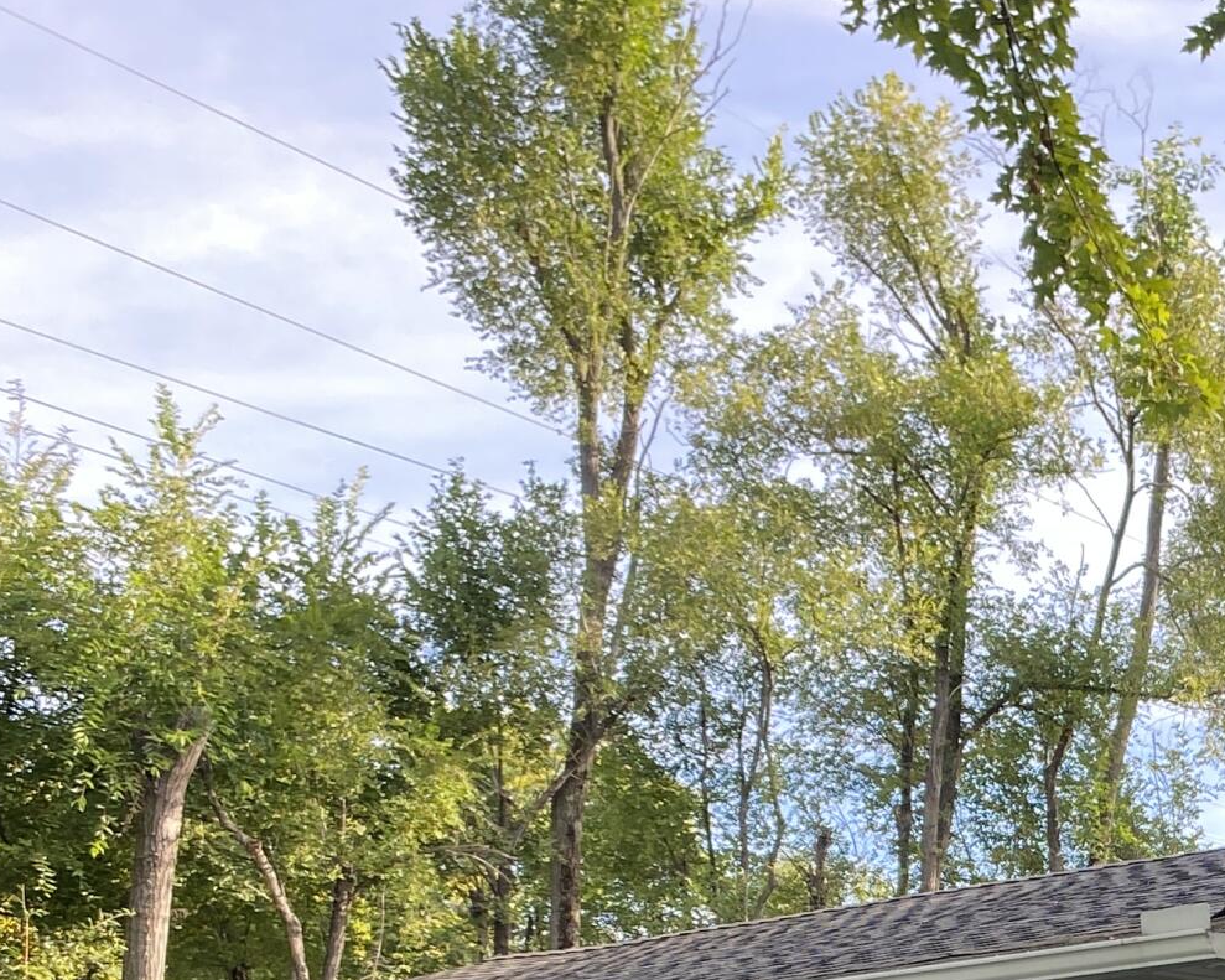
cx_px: 1609
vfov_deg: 18.1
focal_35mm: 77
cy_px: 1390
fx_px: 2791
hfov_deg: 22.1
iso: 32
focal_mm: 4.25
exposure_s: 1/239
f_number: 1.8
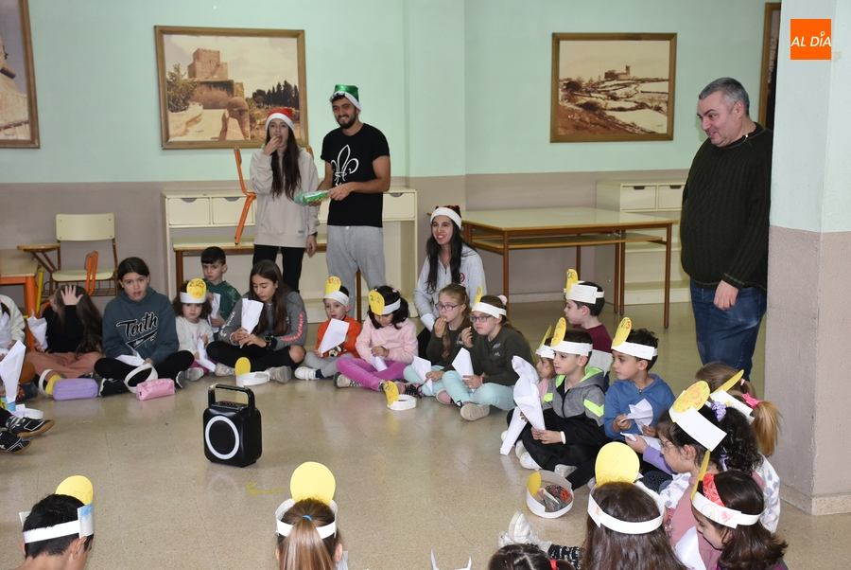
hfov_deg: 38.8
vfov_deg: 26.5
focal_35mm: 51
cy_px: 285
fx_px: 1207
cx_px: 426
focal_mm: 34
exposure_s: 1/100
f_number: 5
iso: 800
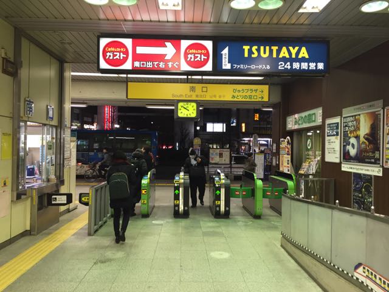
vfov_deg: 48.2
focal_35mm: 29
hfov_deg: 61.7
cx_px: 194
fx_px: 326
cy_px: 146
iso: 80
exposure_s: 1/30
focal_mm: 4.15
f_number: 2.2
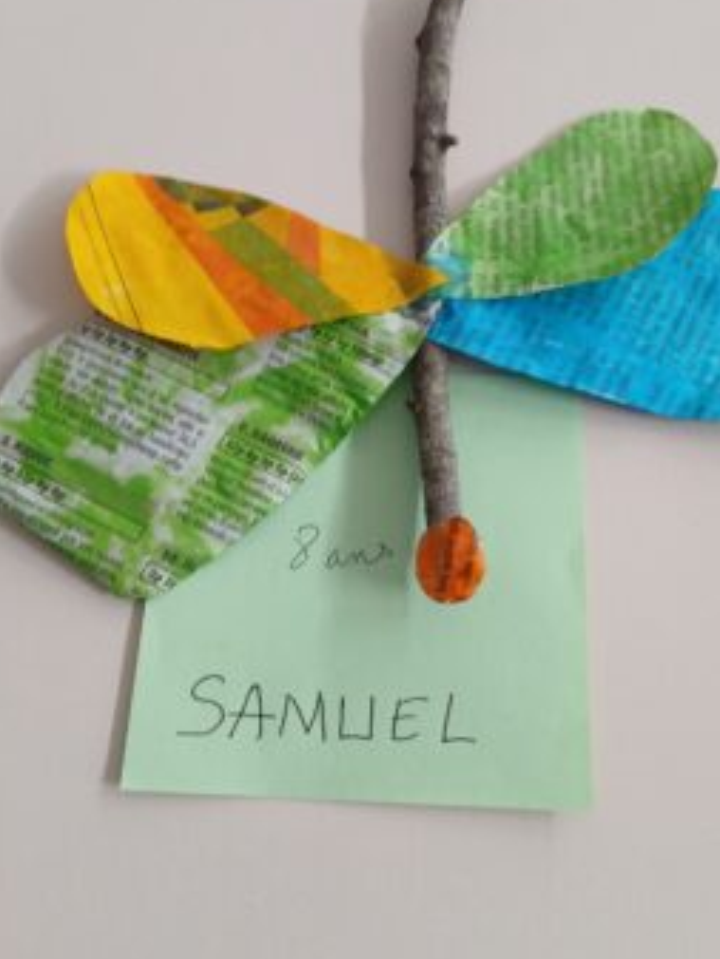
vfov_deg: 51.1
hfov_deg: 39.5
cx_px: 424
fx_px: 998
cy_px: 394
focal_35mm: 36
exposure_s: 1/50
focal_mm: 3.98
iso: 160
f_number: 1.8
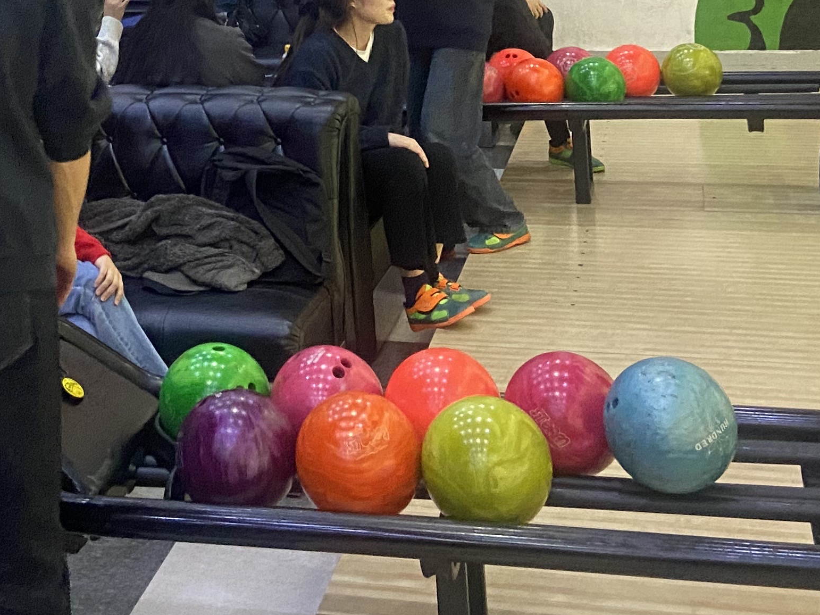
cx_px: 178
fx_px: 1611
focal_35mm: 68
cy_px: -123
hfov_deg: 28.0
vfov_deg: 20.2
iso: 500
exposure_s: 1/60
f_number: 1.8
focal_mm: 4.25
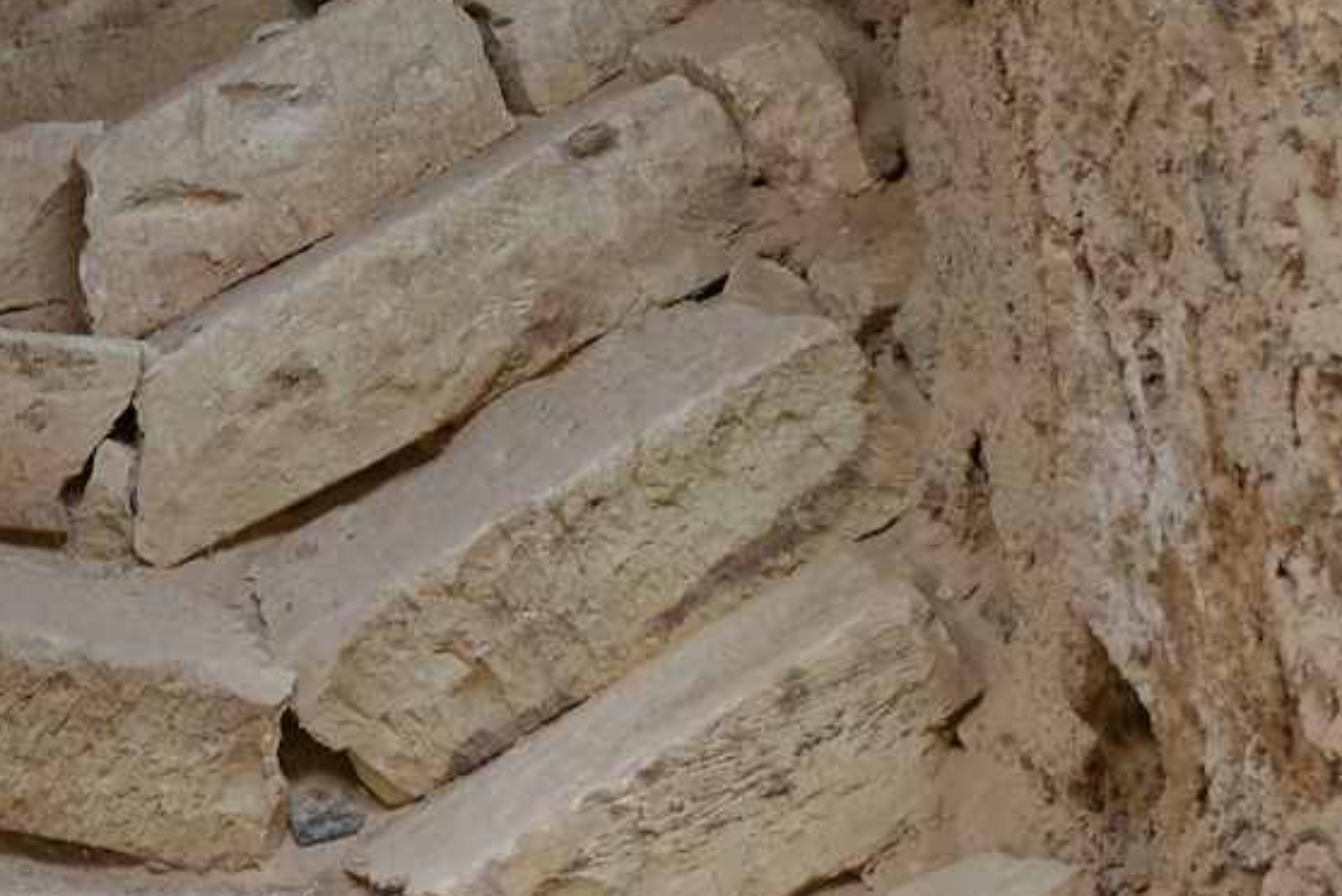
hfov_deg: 6.4
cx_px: 87
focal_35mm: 323
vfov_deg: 4.3
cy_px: 52
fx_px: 12046
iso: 1400
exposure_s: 1/100
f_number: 5.3
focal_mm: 90
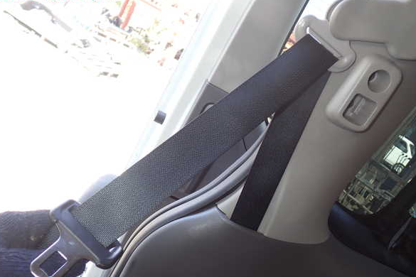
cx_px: 204
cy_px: 146
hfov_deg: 58.7
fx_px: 370
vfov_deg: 41.1
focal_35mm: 32
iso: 100
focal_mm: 5.4
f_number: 2.3
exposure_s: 1/80
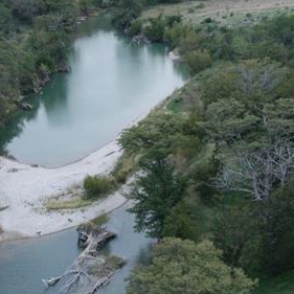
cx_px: 274
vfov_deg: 7.7
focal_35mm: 226
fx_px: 2172
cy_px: 153
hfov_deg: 7.7
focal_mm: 78
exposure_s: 1/80
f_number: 5.6
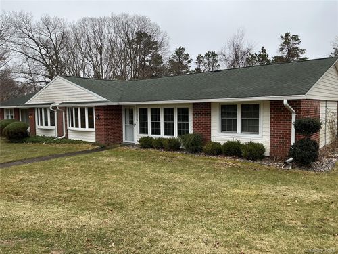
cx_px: 169
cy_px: 127
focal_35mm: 29
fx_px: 283
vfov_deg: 48.2
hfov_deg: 61.7
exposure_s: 1/281
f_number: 1.8
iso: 25
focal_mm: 3
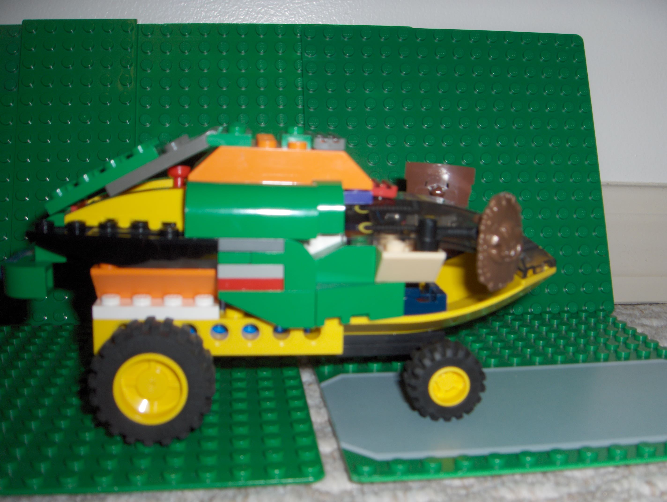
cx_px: 334
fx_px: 752
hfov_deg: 47.8
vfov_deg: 36.9
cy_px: 251
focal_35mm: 39
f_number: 4.8
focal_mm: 8
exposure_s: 1/60
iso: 100
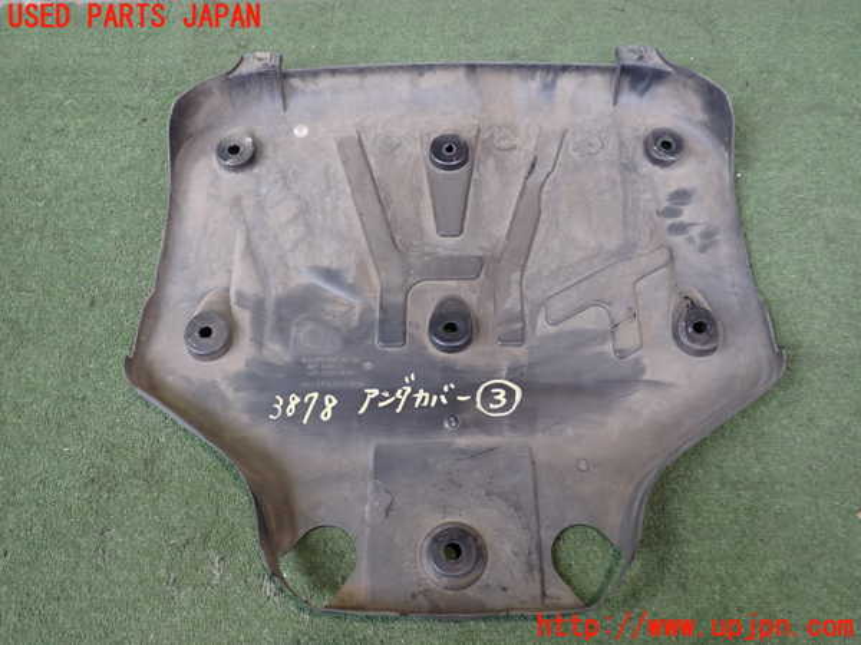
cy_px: 322
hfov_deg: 60.0
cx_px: 430
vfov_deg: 46.8
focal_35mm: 30
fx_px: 746
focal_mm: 5.4
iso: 200
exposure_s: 1/30
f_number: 2.3
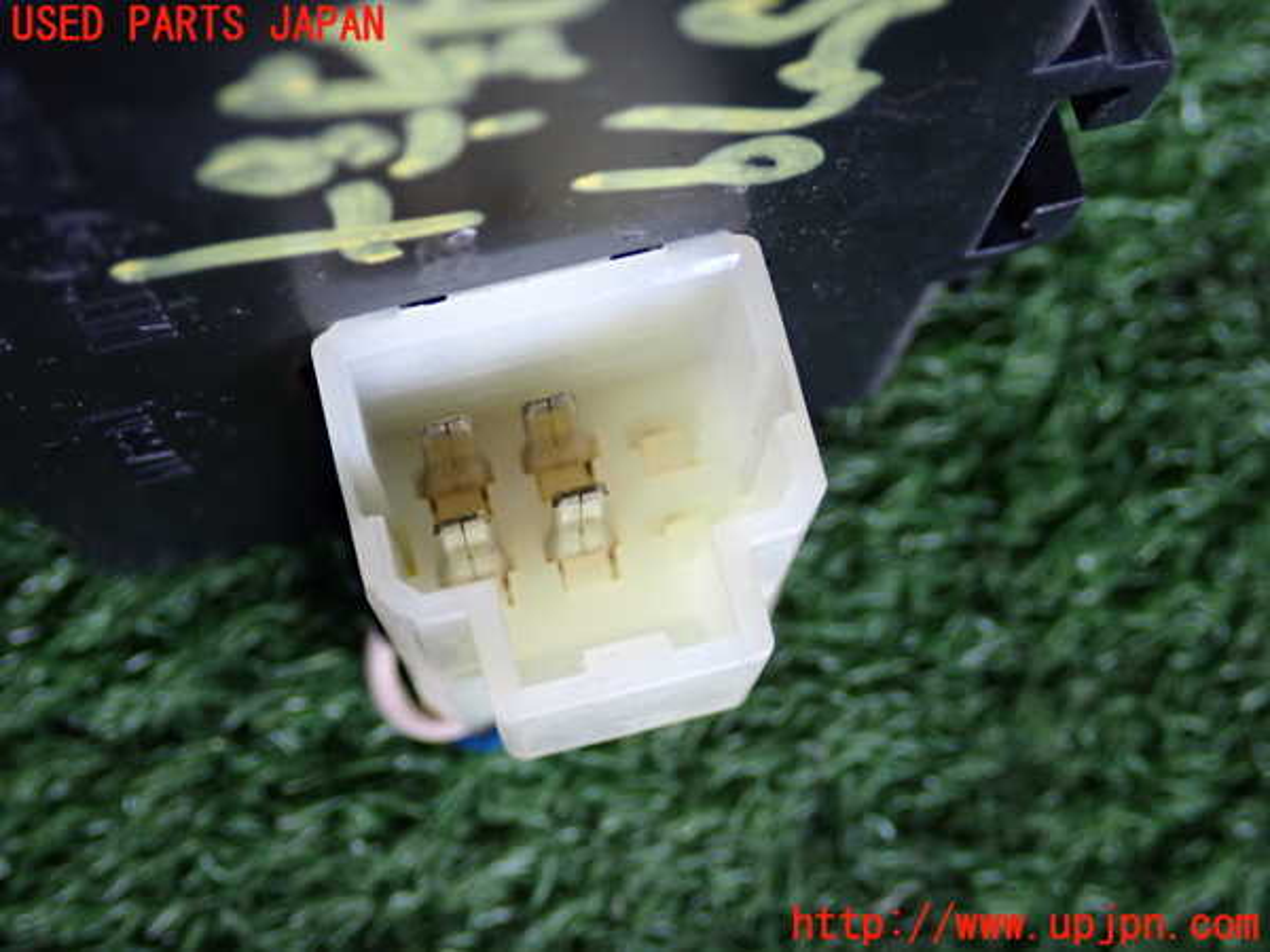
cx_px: 635
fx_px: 1981
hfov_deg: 35.5
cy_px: 476
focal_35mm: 54
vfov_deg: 27.0
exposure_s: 1/60
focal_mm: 9.65
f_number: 3.3
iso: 400
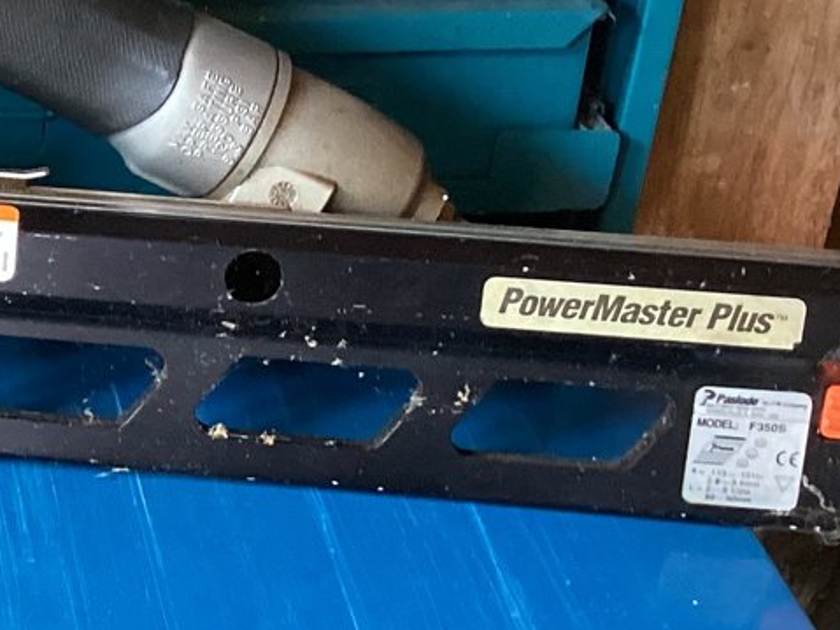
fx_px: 2377
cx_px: -269
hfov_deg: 18.6
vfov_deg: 15.1
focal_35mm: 98
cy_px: 348
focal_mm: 3.3
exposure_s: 1/60
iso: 250
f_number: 2.4
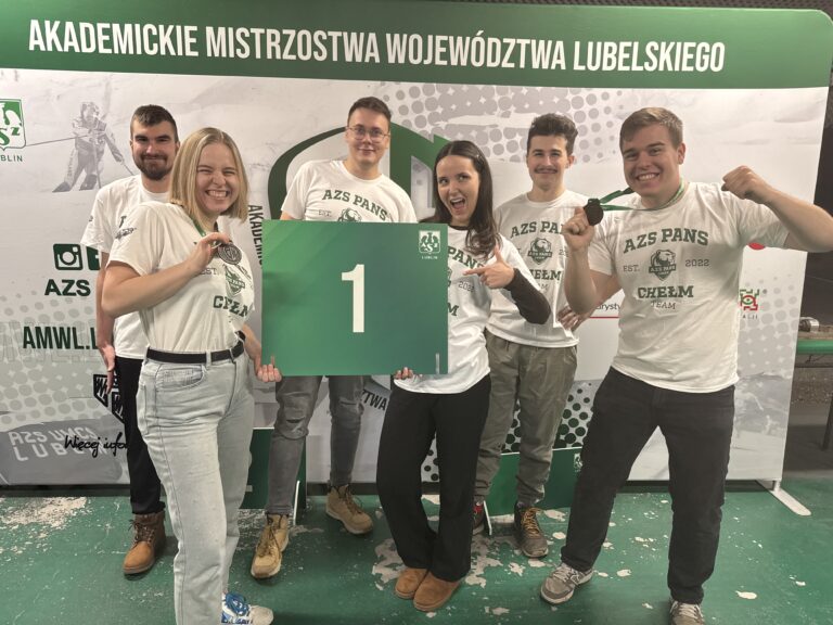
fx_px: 578
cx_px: 416
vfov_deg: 56.8
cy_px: 312
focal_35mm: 24
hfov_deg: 71.6
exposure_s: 1/50
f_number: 1.78
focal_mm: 6.76
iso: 250
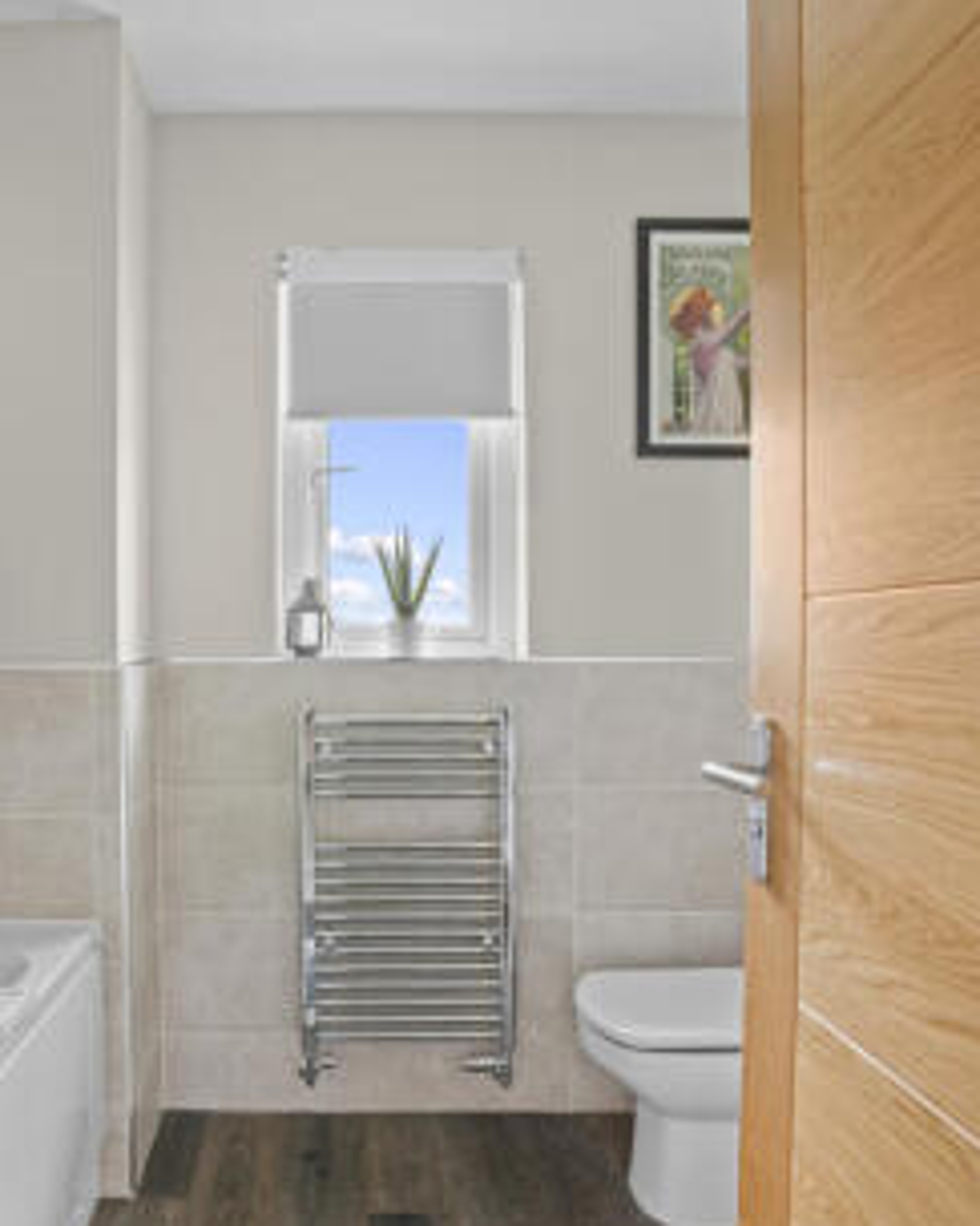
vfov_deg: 68.1
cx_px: 339
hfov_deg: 55.7
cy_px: 627
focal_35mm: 25
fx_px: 907
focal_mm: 17
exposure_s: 1/2
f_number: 9
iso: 250
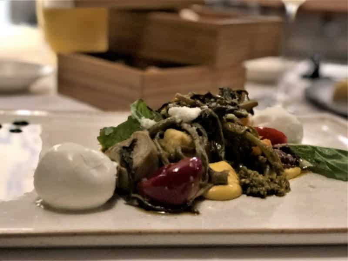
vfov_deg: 25.7
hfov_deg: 33.8
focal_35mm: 57
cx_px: 174
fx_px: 573
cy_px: 130
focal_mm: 6.6
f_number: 2.8
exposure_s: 1/50
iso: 1250
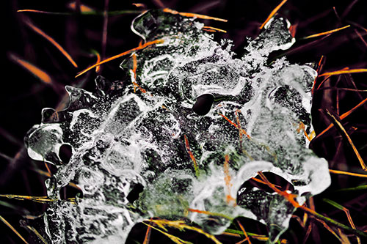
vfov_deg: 6.5
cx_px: 184
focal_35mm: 210
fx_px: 2140
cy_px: 122
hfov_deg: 9.8
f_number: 7.1
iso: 1600
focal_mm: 210
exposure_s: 1/800
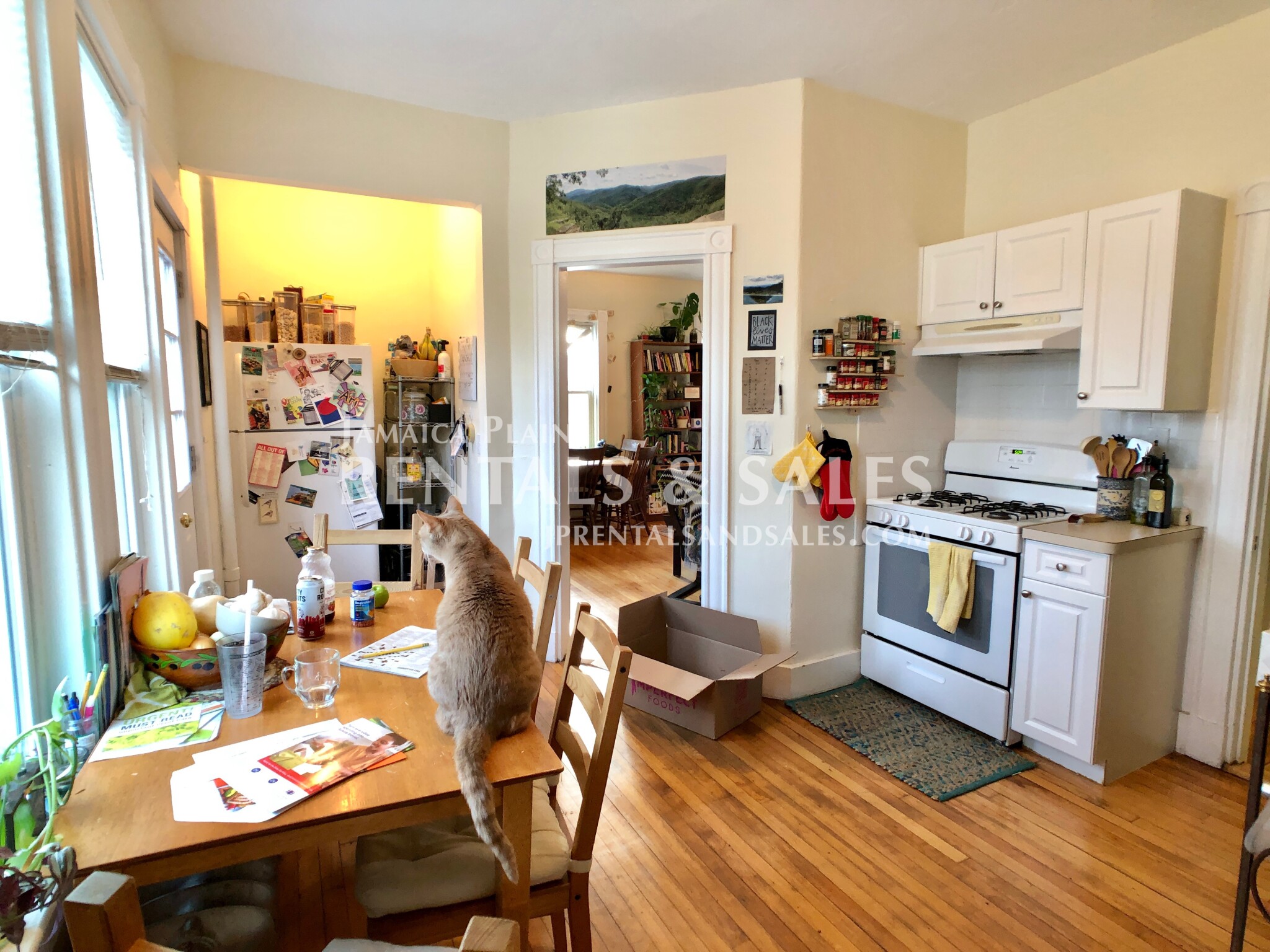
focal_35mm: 28
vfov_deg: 49.7
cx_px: 635
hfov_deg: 63.4
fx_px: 1027
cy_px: 476
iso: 160
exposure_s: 1/30
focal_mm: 3.99
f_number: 1.8
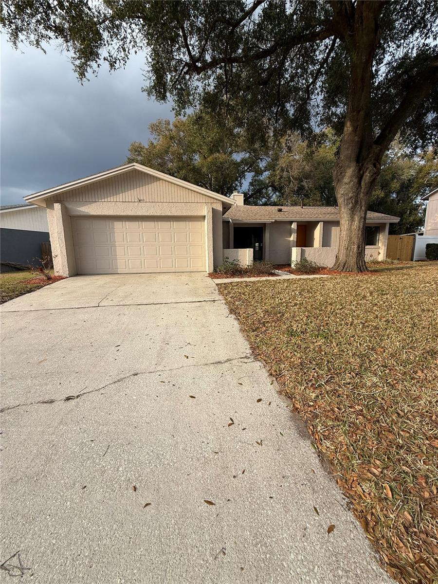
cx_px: 219
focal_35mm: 14
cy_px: 292
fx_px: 236
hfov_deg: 85.7
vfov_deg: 102.1
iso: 50
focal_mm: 2.22
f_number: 2.2
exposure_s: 1/631
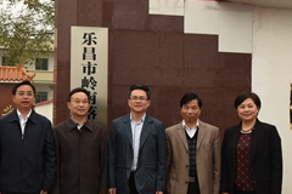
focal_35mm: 65
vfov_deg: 20.9
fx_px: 527
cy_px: 125
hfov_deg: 30.3
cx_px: 66
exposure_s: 1/100
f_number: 8
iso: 400
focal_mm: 26
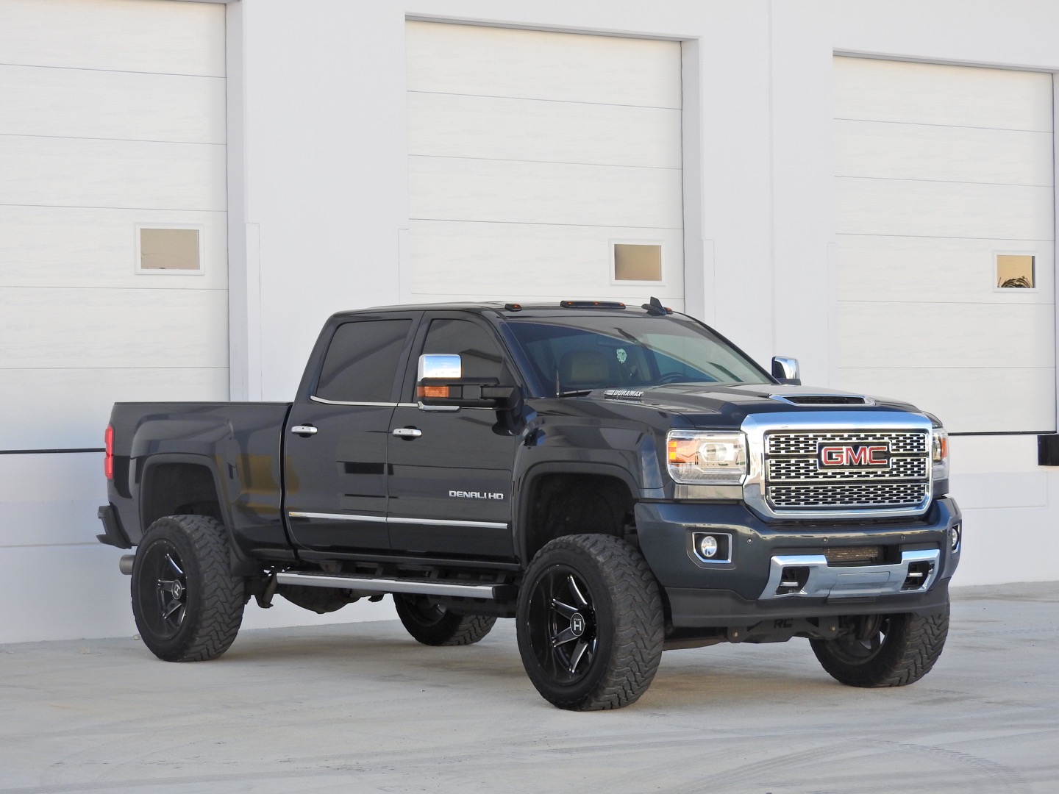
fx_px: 3212
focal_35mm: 105
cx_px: 530
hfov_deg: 18.7
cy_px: 397
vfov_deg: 14.1
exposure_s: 1/200
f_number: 4.8
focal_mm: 18.8
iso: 100
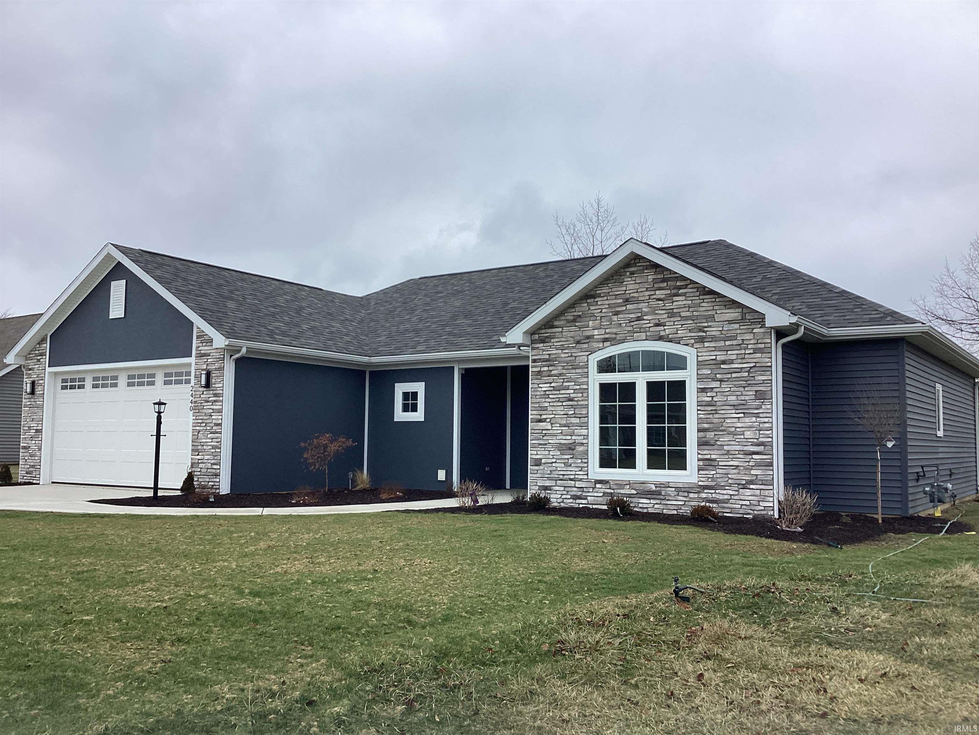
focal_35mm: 31
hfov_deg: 58.4
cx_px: 490
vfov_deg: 45.4
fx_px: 877
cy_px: 368
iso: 25
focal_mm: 3.3
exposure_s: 1/473
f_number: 2.4
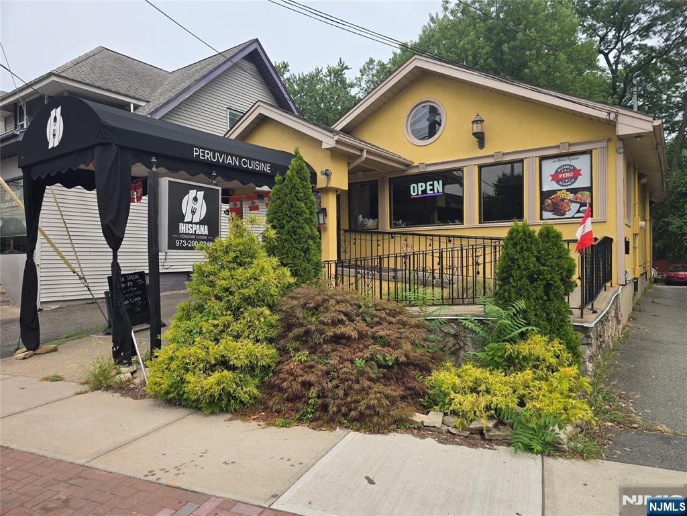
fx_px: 456
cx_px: 344
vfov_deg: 58.9
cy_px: 258
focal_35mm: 23
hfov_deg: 73.9
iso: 12
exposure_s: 1/533
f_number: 1.7
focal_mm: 6.3
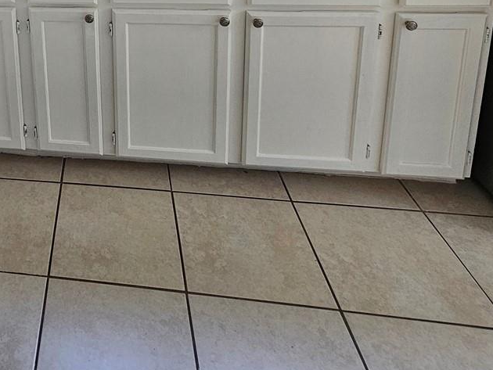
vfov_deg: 33.8
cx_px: 11
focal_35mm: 33
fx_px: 470
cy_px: -84
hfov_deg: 47.0
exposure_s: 1/60
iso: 125
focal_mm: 2.2
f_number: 2.2
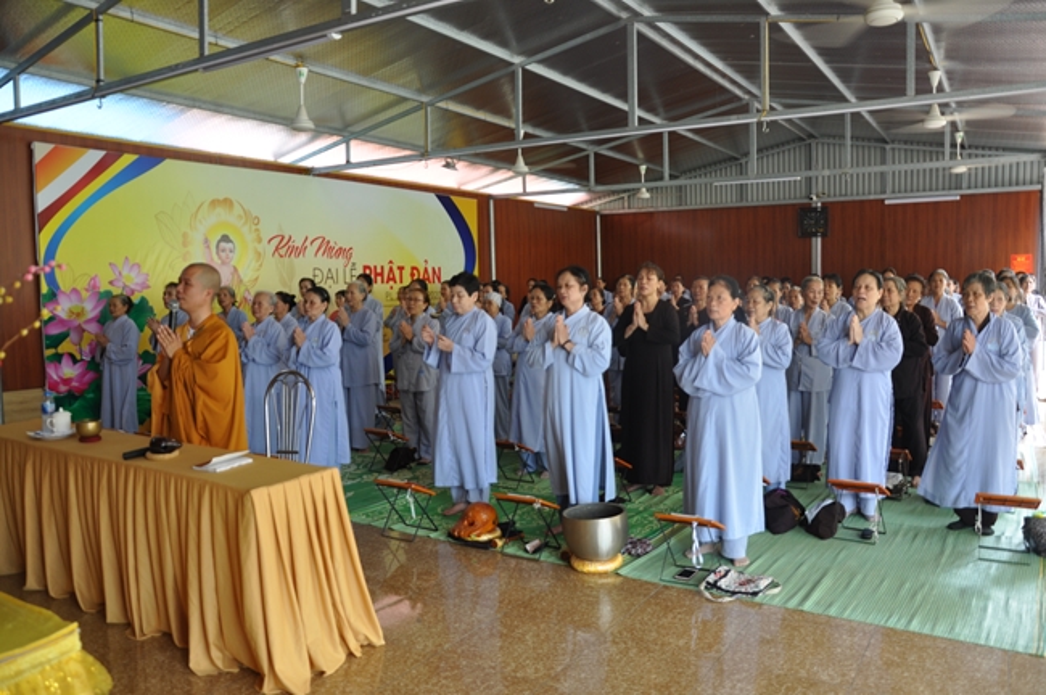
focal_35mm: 27
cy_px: 348
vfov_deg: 47.8
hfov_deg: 67.4
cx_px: 523
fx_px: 784
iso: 200
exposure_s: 1/20
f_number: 4.5
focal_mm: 18
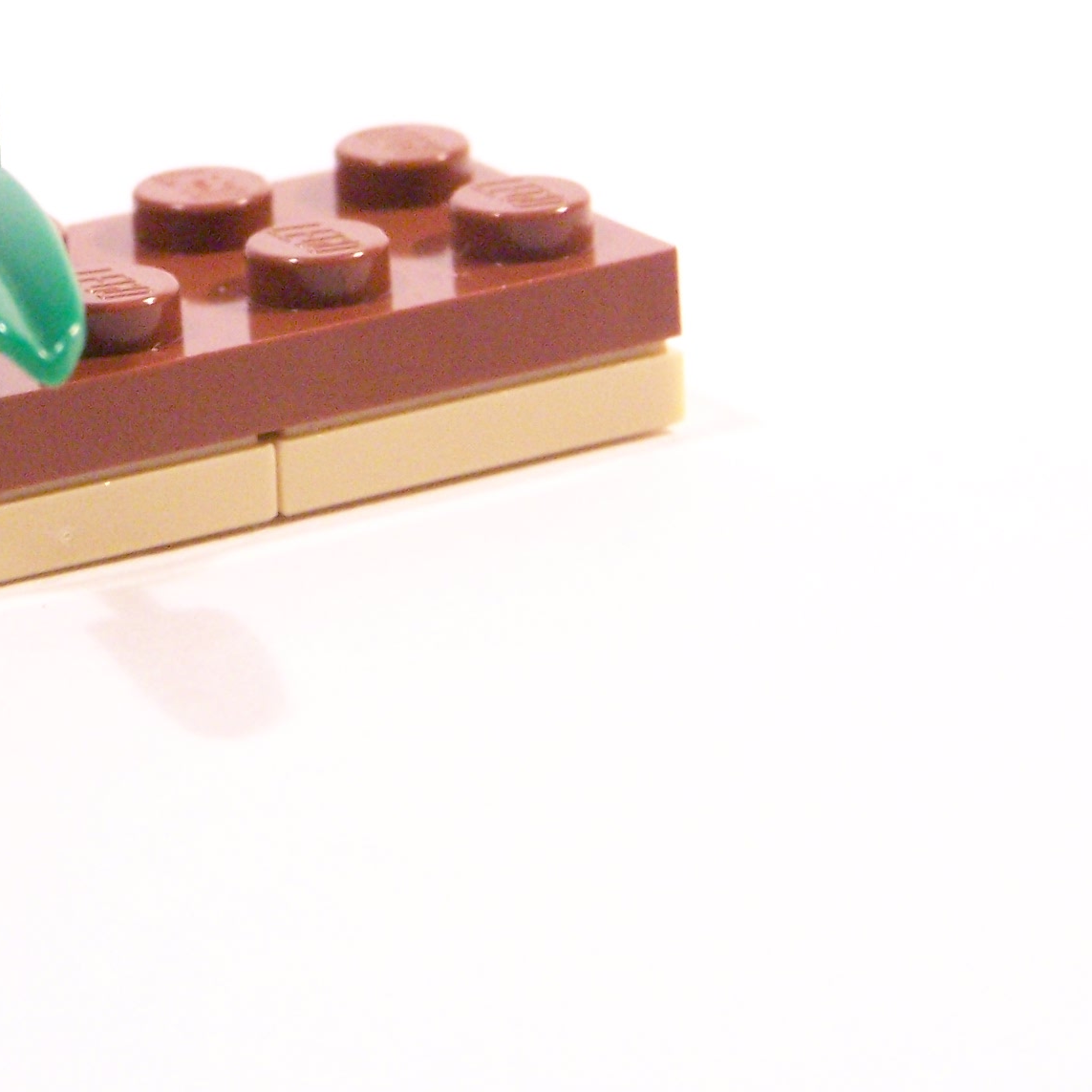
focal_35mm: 233
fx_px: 8316
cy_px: 197
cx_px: 95
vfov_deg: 7.5
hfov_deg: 7.5
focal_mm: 19.4
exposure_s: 1/30
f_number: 3.6
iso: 400
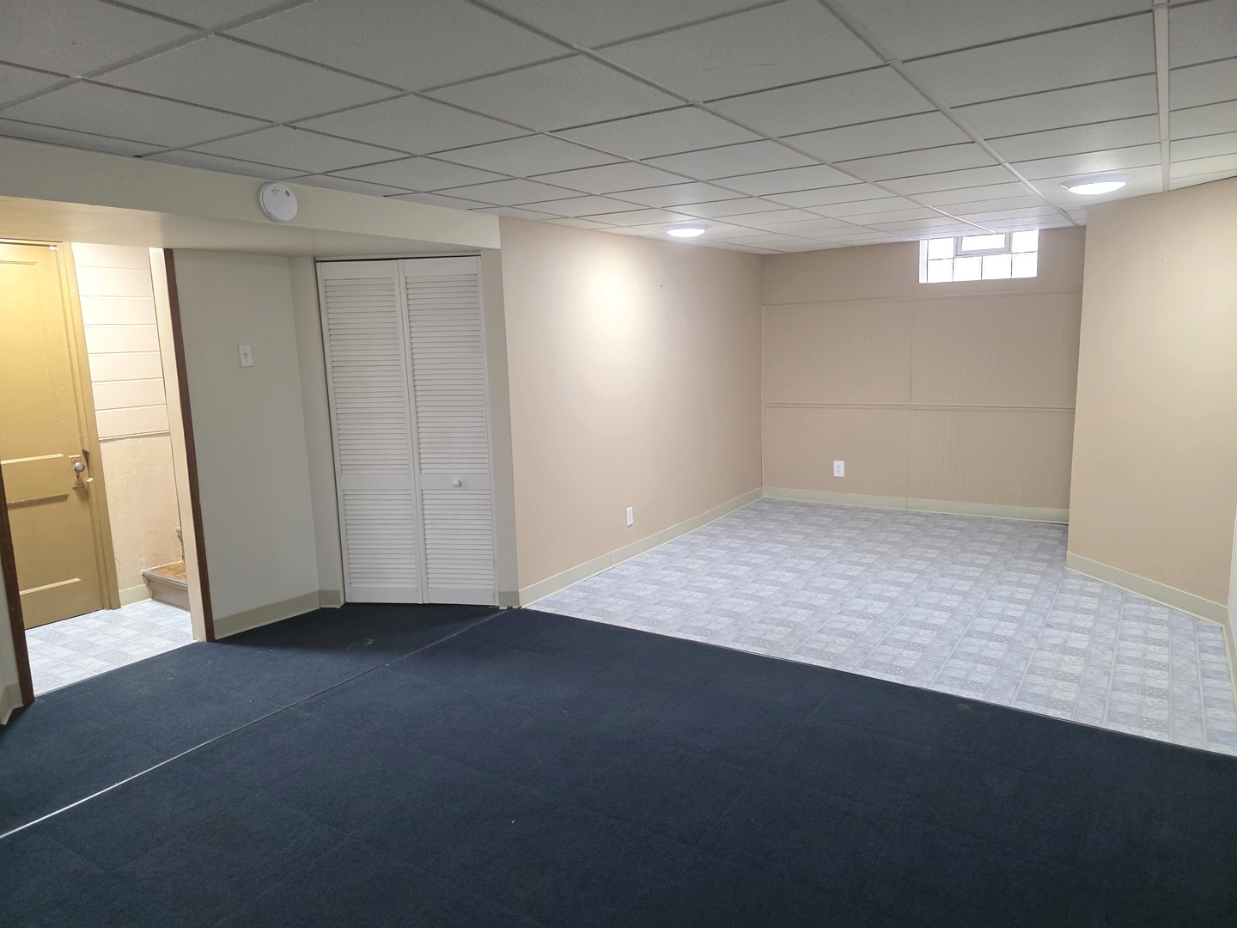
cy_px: 464
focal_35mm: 23
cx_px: 618
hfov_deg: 73.9
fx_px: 822
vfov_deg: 58.9
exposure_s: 1/120
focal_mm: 6.3
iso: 640
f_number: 1.7
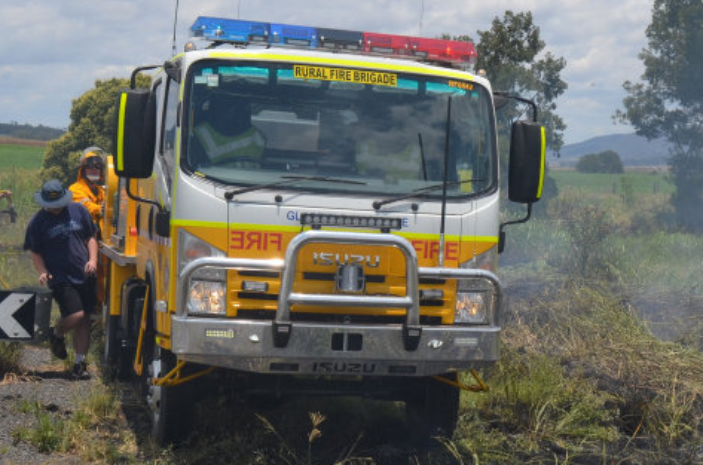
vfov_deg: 17.4
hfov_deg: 25.6
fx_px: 1520
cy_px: 286
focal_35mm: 78
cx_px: 572
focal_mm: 24
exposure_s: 1/400
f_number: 10
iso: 100
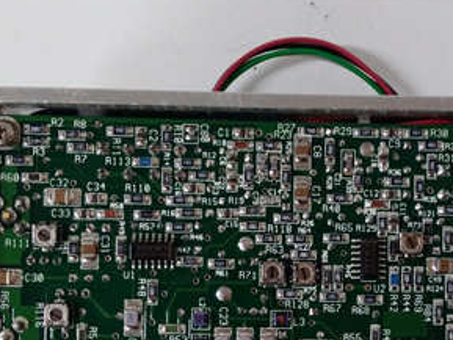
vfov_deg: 25.8
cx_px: 334
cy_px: 257
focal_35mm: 56
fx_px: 733
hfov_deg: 33.7
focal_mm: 3.79
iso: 445
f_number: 2
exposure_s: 1/33
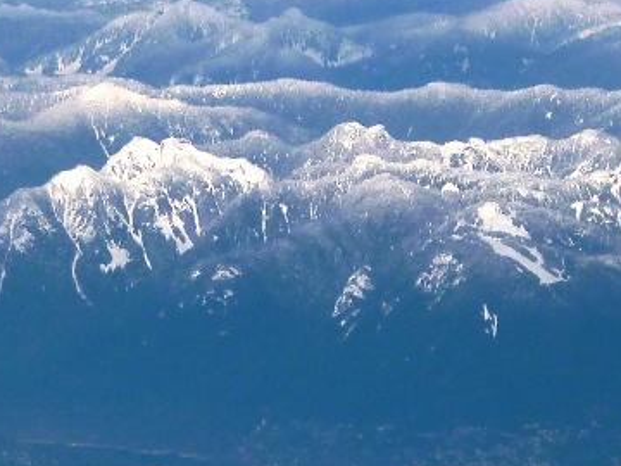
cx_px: 252
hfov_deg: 4.5
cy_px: 375
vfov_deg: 3.4
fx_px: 7858
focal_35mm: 438
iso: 100
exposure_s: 1/400
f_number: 6.4
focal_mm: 21.5
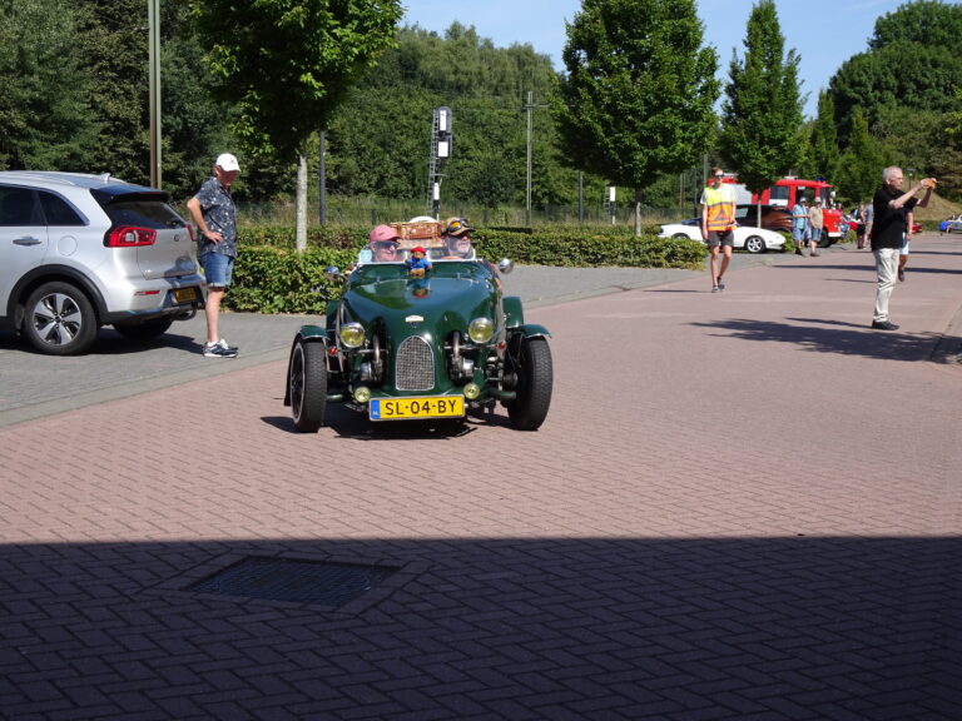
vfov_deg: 22.9
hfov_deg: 30.3
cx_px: 481
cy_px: 360
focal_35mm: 64
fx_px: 1779
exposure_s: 1/500
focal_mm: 10.95
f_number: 4.5
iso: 80
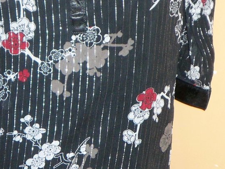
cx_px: 44
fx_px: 617
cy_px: 92
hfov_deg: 20.4
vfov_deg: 15.6
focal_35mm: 95
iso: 200
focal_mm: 6.4
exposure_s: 1/60
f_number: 3.9
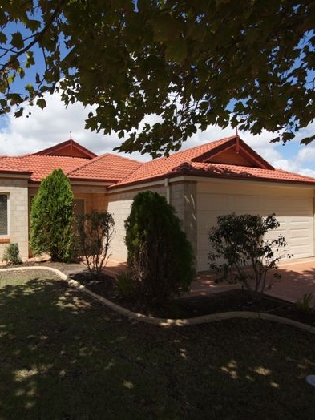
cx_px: 112
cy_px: 211
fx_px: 267
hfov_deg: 60.0
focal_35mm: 22
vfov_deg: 76.4
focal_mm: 10
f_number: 4
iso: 100
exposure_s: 1/250
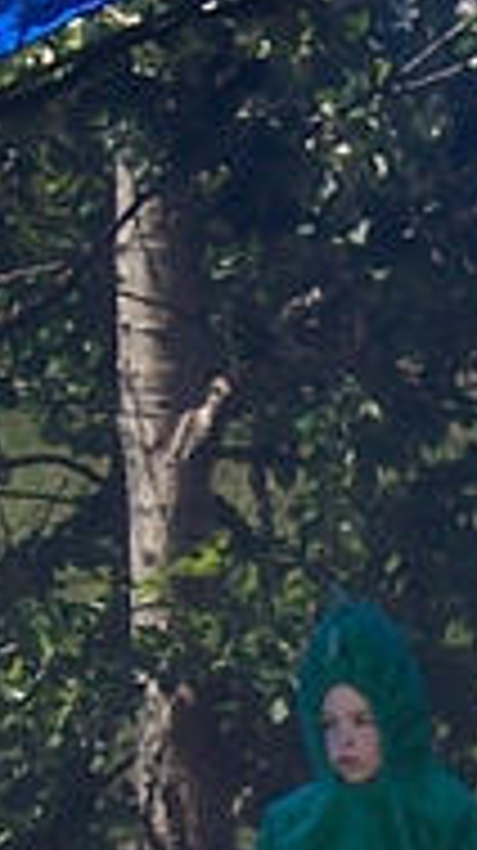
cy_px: 783
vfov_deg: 5.0
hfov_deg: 2.8
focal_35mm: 431
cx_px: 504
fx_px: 9713
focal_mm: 12.1
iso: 80
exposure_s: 1/180
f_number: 4.8
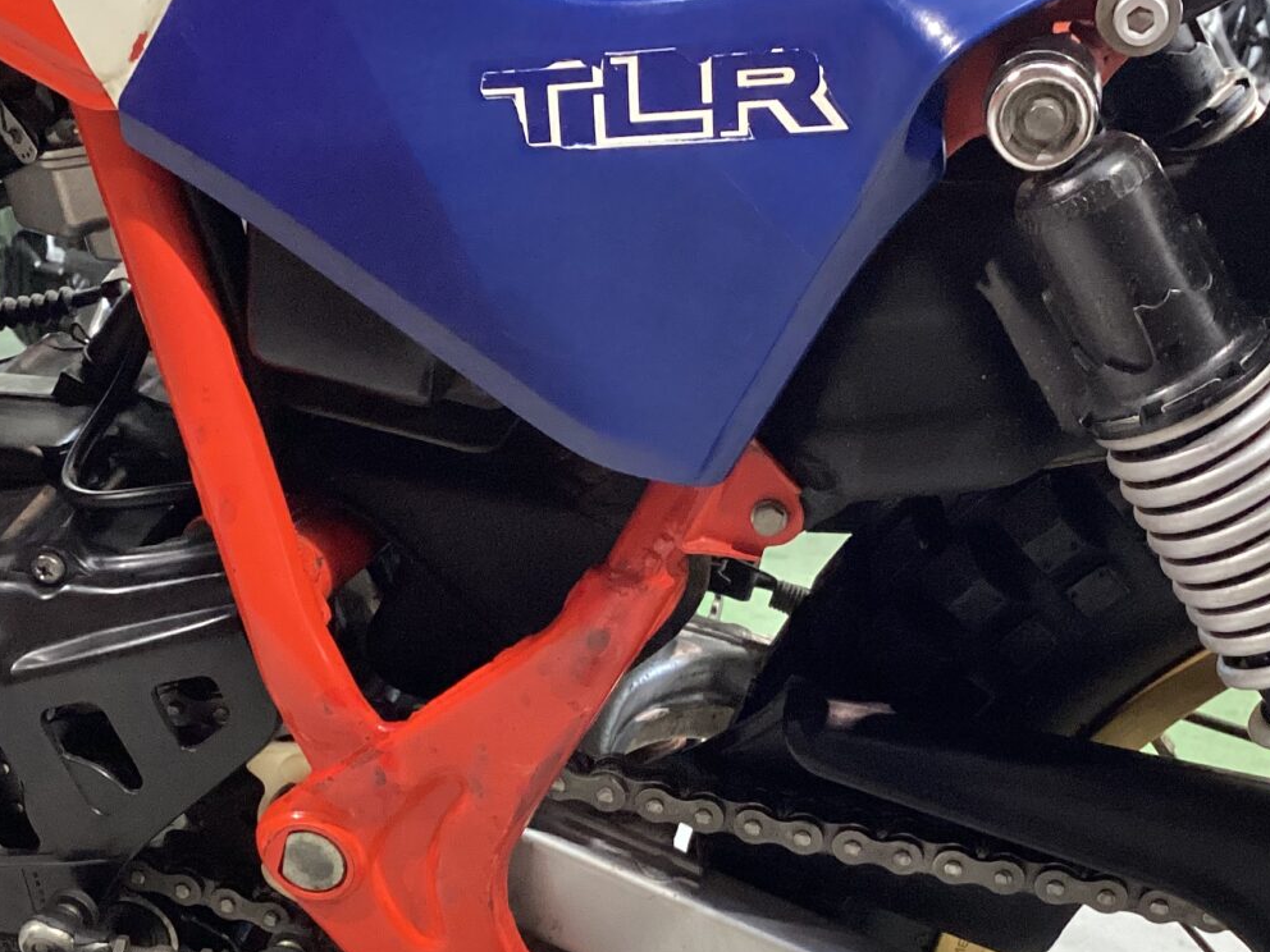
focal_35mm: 60
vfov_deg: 24.2
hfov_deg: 32.2
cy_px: 672
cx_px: 672
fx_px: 2201
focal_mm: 3.3
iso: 250
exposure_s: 1/60
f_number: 2.4
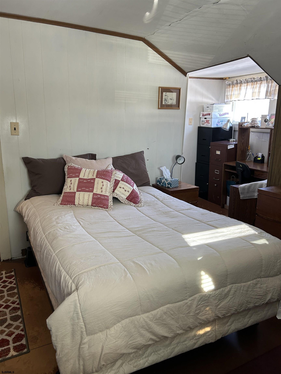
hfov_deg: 53.1
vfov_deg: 67.3
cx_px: 140
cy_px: 187
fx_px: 281
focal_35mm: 26
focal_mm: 5.7
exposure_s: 1/121
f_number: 1.5
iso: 125
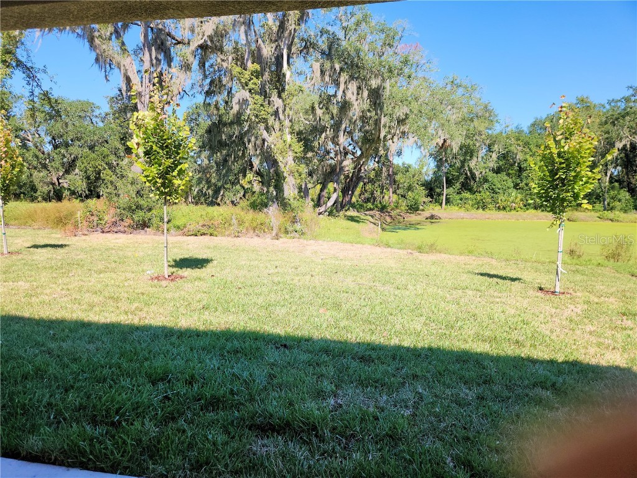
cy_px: 239
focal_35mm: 23
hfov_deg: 73.9
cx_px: 318
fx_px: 423
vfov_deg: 58.9
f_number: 1.8
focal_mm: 5.4
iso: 20
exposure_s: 1/792
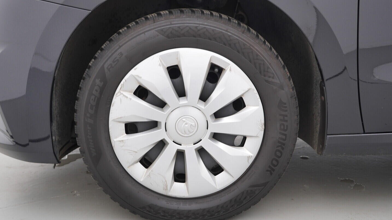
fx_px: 395
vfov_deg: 31.2
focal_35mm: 38
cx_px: 197
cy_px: 118
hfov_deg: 52.8
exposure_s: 1/50
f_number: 3.2
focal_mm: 24
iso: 125
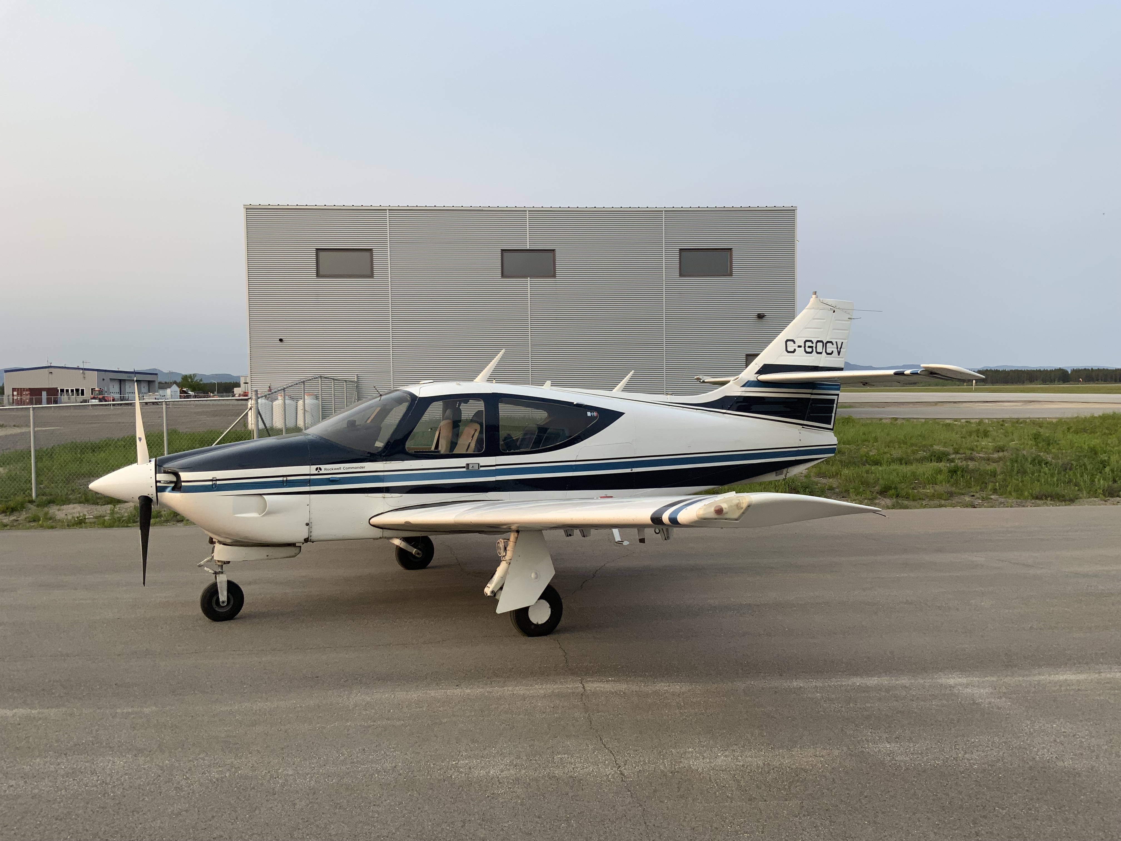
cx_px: 560
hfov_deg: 61.7
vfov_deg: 48.2
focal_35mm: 29
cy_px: 420
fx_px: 939
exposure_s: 1/469
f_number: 1.8
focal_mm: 3
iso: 16
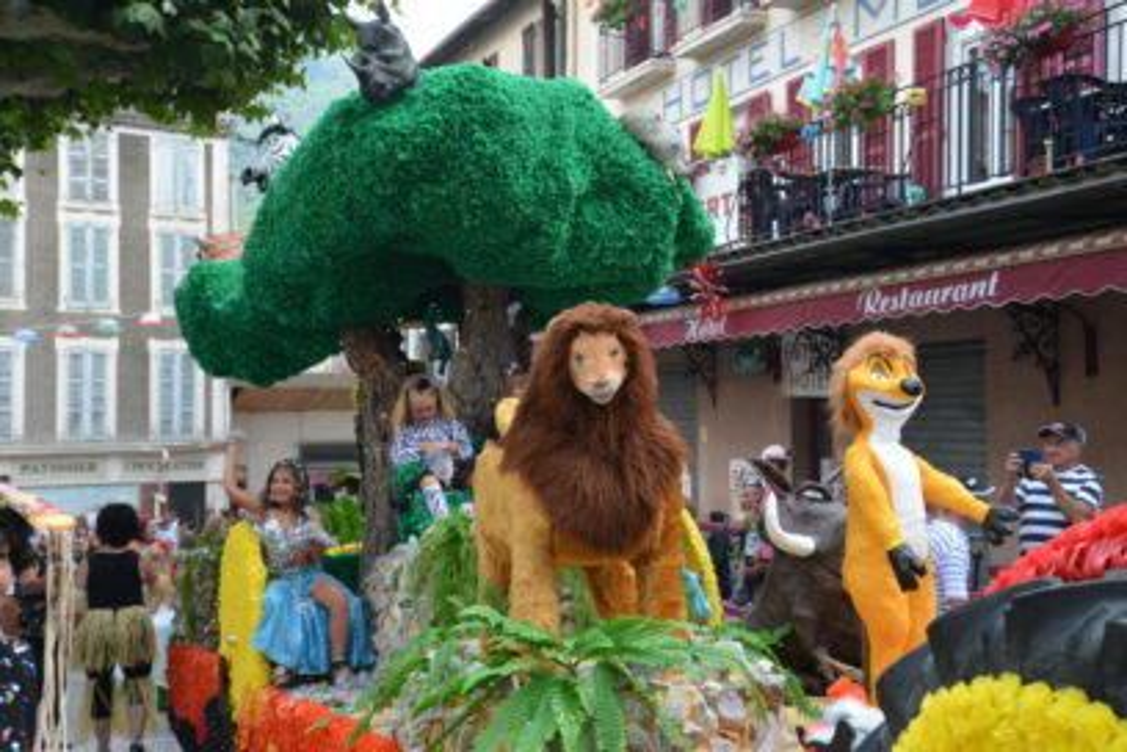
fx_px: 1440
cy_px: 376
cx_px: 564
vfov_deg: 29.2
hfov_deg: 42.7
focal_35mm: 46
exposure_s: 1/125
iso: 220
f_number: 5.6
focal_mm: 46
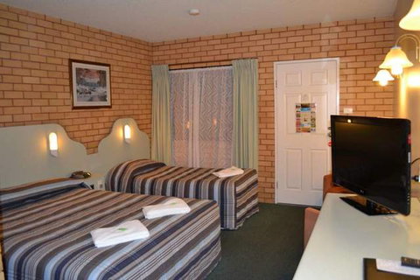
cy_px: 140
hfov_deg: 67.4
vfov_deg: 47.9
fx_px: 315
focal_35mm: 27
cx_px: 210
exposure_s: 1/60
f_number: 3.5
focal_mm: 18
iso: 1100
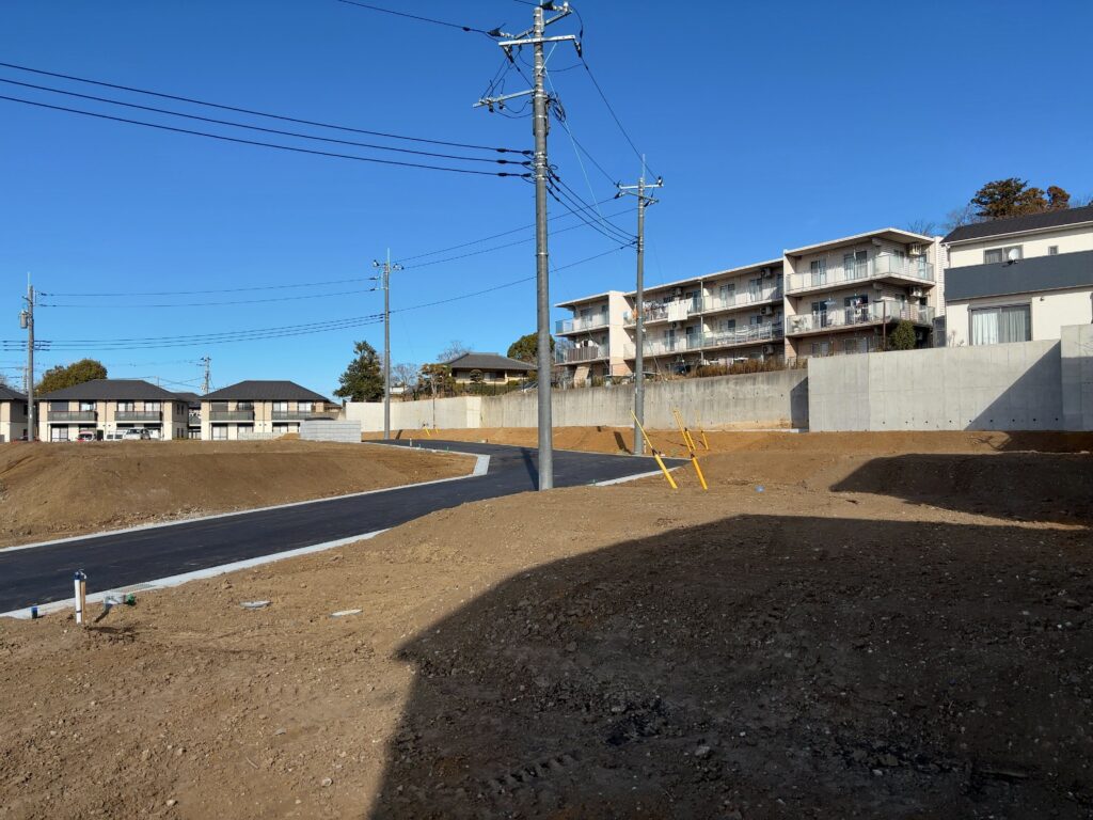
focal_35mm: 26
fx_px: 821
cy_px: 410
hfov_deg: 67.3
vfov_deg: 53.1
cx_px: 546
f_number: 1.6
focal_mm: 5.96
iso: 50
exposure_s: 1/3413
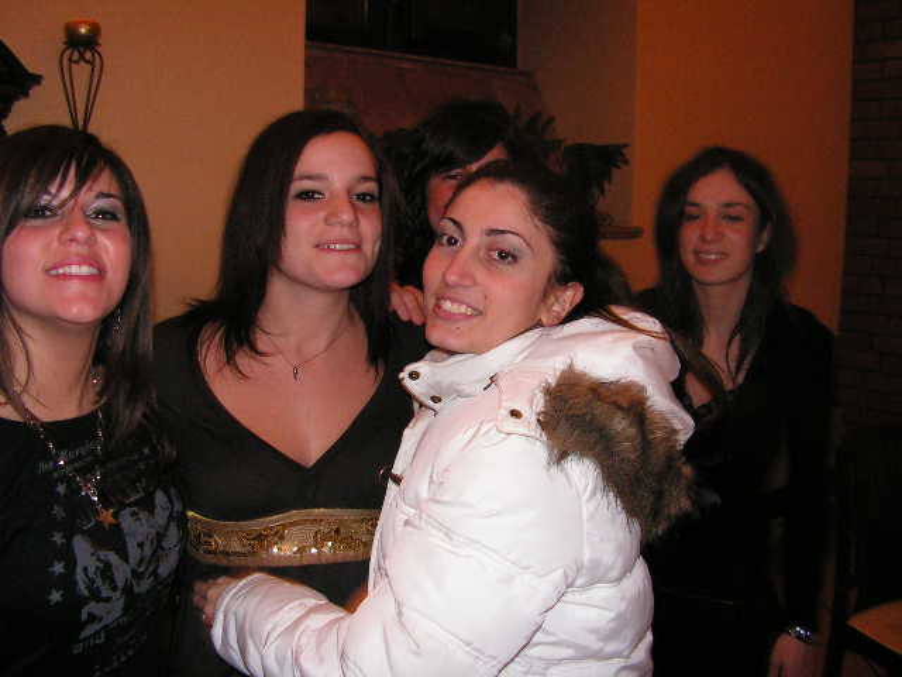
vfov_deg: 39.7
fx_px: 938
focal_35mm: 36
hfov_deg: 51.4
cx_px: 451
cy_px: 338
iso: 200
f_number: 3.2
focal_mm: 6
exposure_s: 1/40
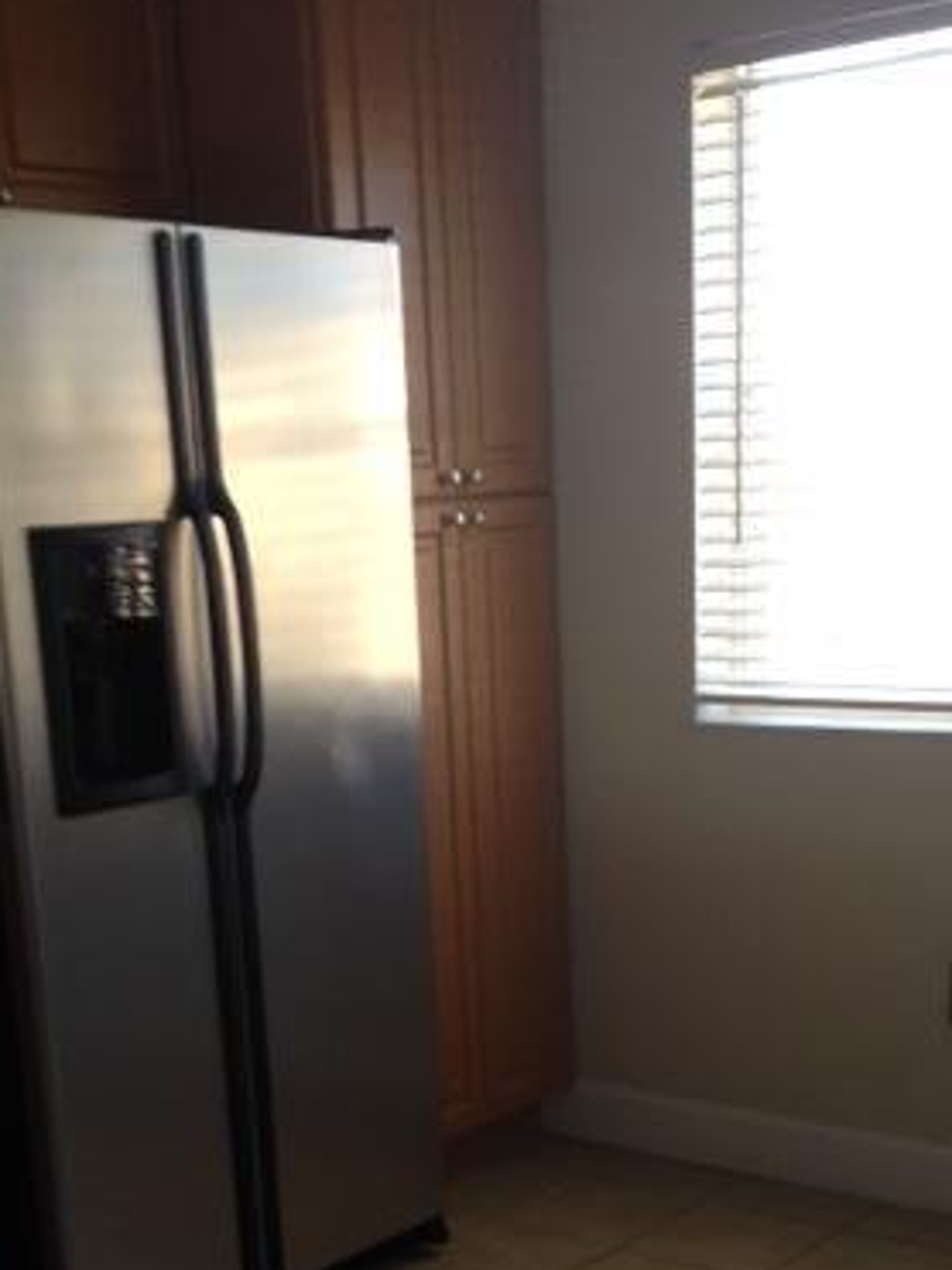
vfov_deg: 32.6
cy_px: 1071
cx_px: 459
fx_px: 2091
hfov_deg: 25.6
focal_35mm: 57
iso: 50
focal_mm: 4.12
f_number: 2.4
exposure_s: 1/24
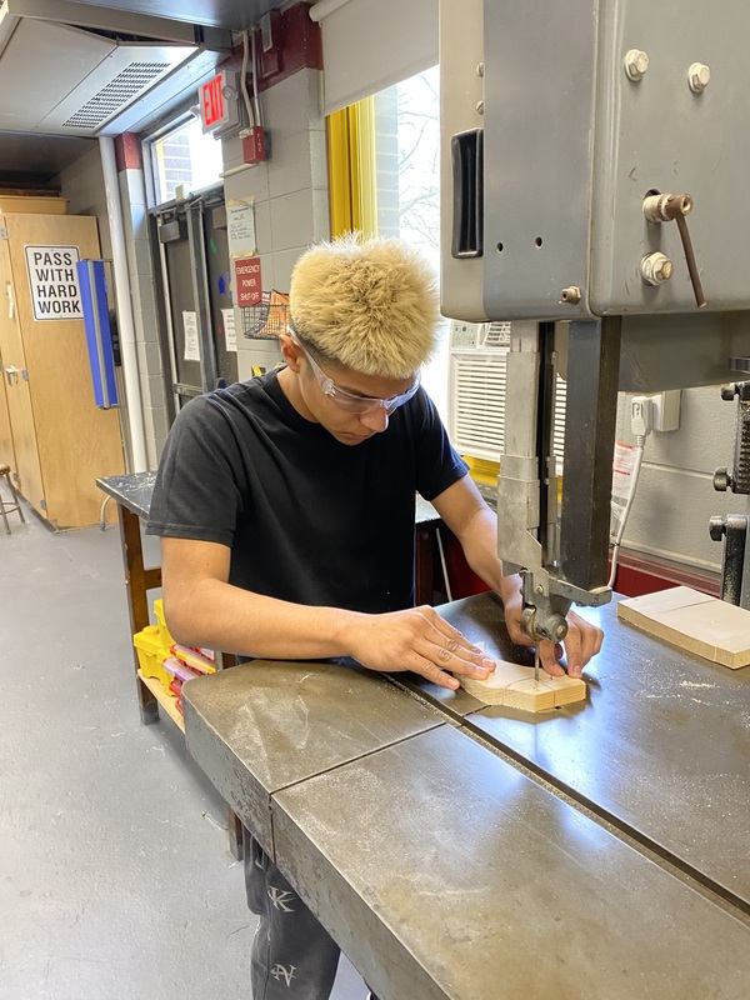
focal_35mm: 26
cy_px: 500
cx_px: 375
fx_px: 751
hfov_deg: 53.1
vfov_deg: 67.3
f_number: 1.8
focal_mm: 4.25
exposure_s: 1/60
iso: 200
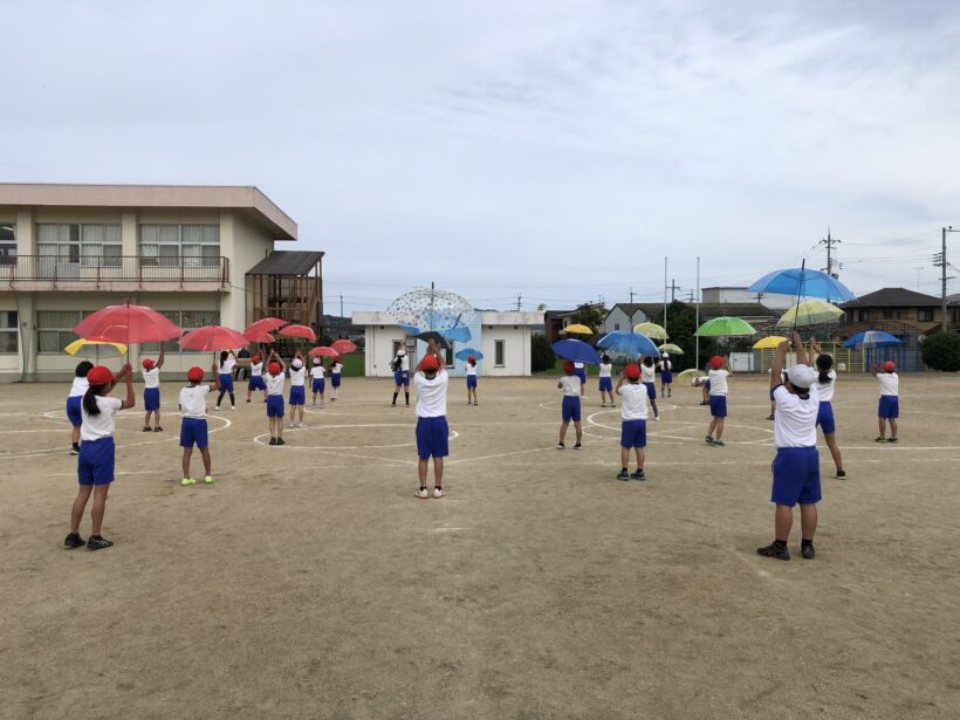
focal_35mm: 28
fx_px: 777
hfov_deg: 63.4
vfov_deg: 49.7
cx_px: 480
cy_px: 360
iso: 20
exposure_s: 1/2525
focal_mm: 3.99
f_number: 1.8
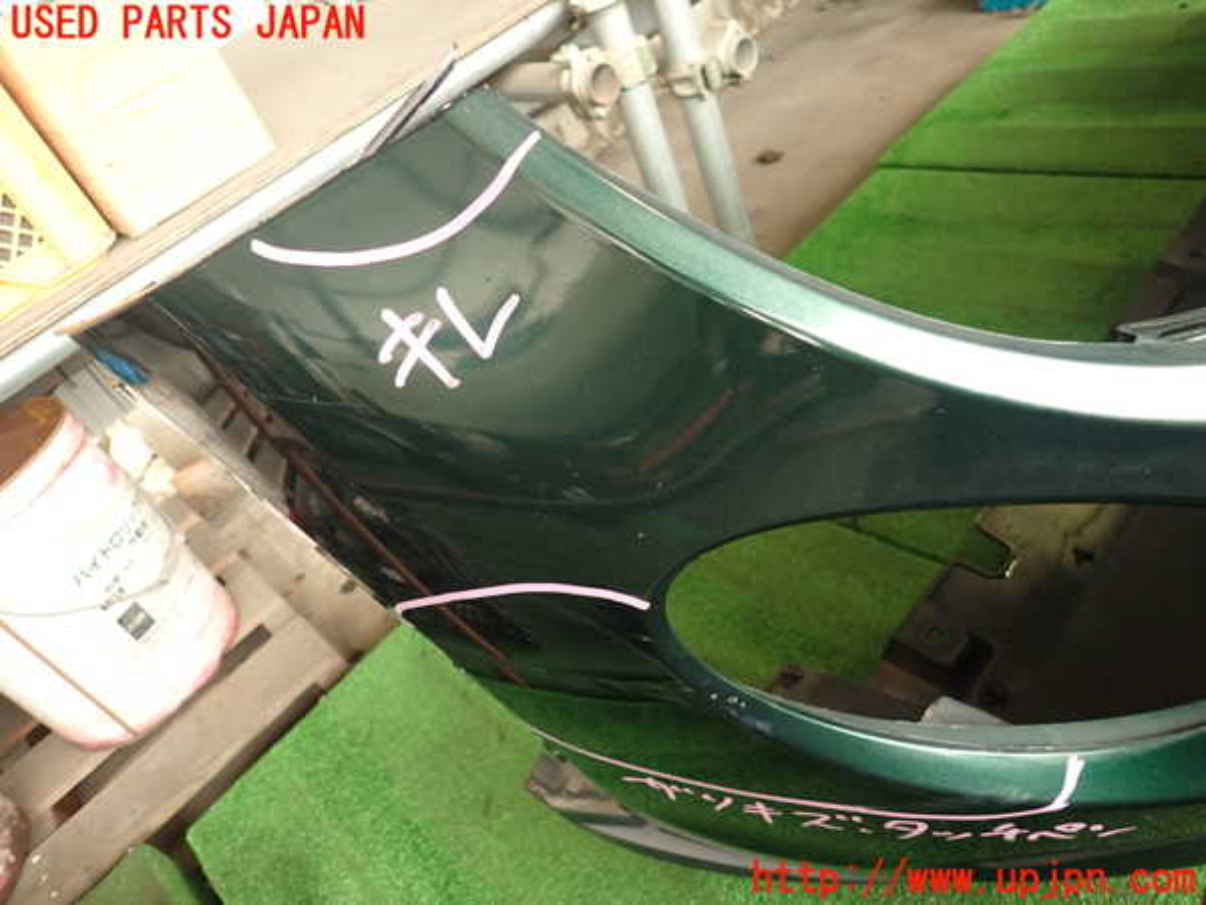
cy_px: 452
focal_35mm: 25
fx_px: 871
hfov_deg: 69.4
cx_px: 603
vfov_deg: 54.9
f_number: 2
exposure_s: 1/50
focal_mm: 4.5
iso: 200
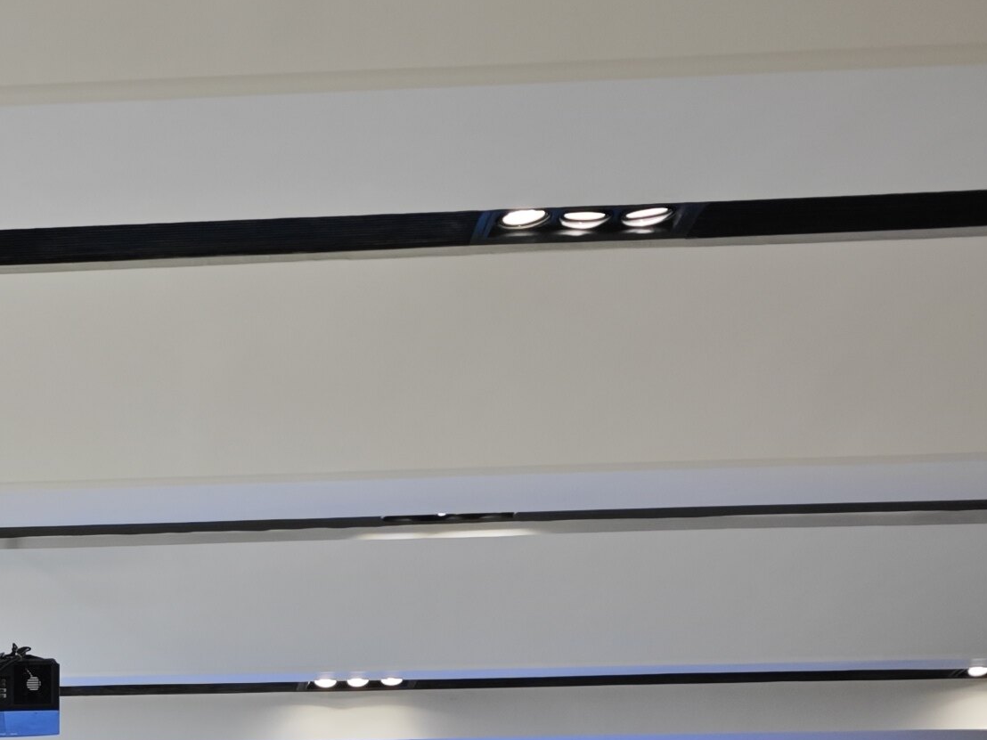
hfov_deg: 21.5
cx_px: -171
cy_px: 1102
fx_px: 2424
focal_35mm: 85
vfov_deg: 16.0
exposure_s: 1/100
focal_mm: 8.7
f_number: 1.9
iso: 64
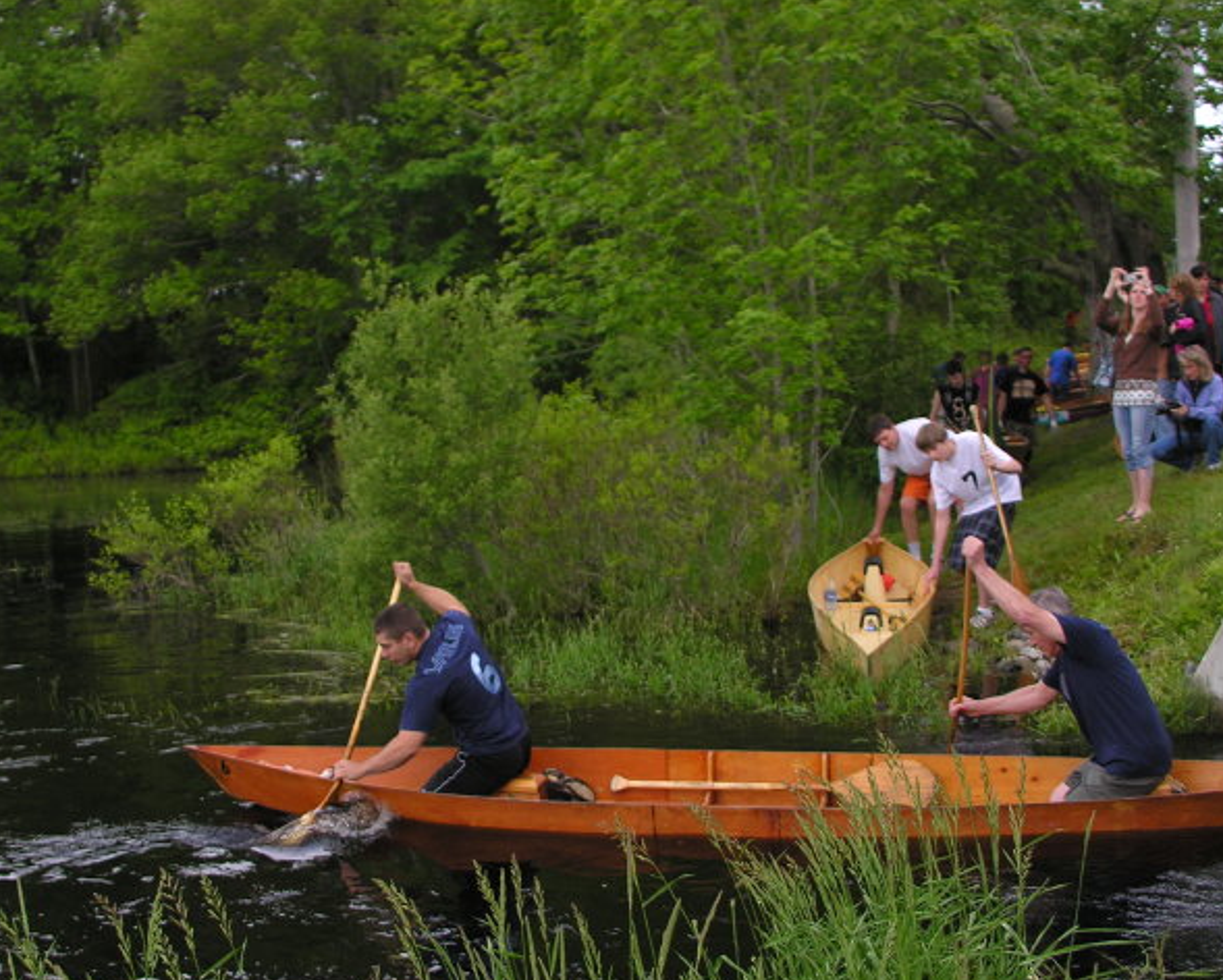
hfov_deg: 36.6
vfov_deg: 29.6
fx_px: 1847
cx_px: 565
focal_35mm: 51
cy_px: 631
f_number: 2.8
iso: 50
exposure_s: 1/250
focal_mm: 8.9
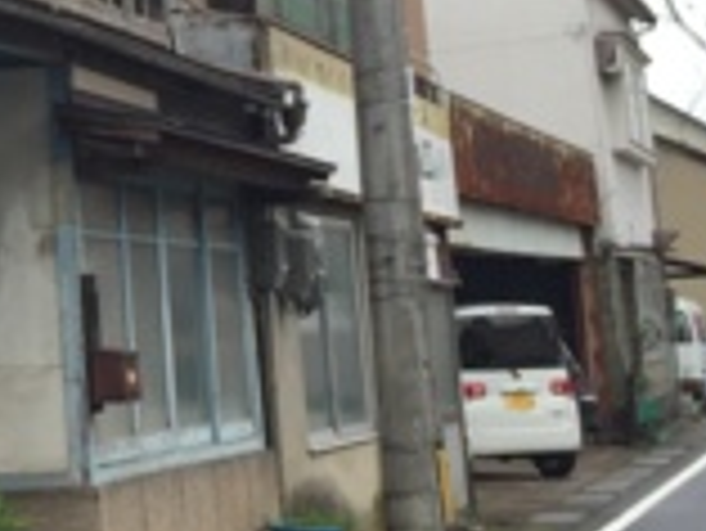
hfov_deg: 16.6
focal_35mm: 111
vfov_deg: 13.1
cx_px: -252
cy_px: -72
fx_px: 2266
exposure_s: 1/249
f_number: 2.2
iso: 32
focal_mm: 4.15
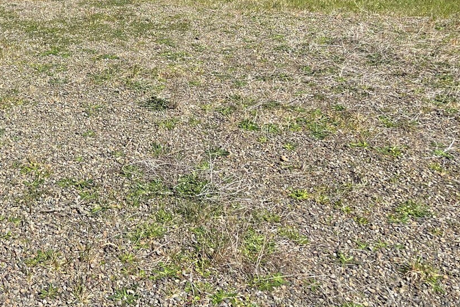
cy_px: 39
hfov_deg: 37.6
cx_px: 97
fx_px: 652
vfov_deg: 25.8
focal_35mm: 51
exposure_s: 1/2488
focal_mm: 5.1
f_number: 1.6
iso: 32
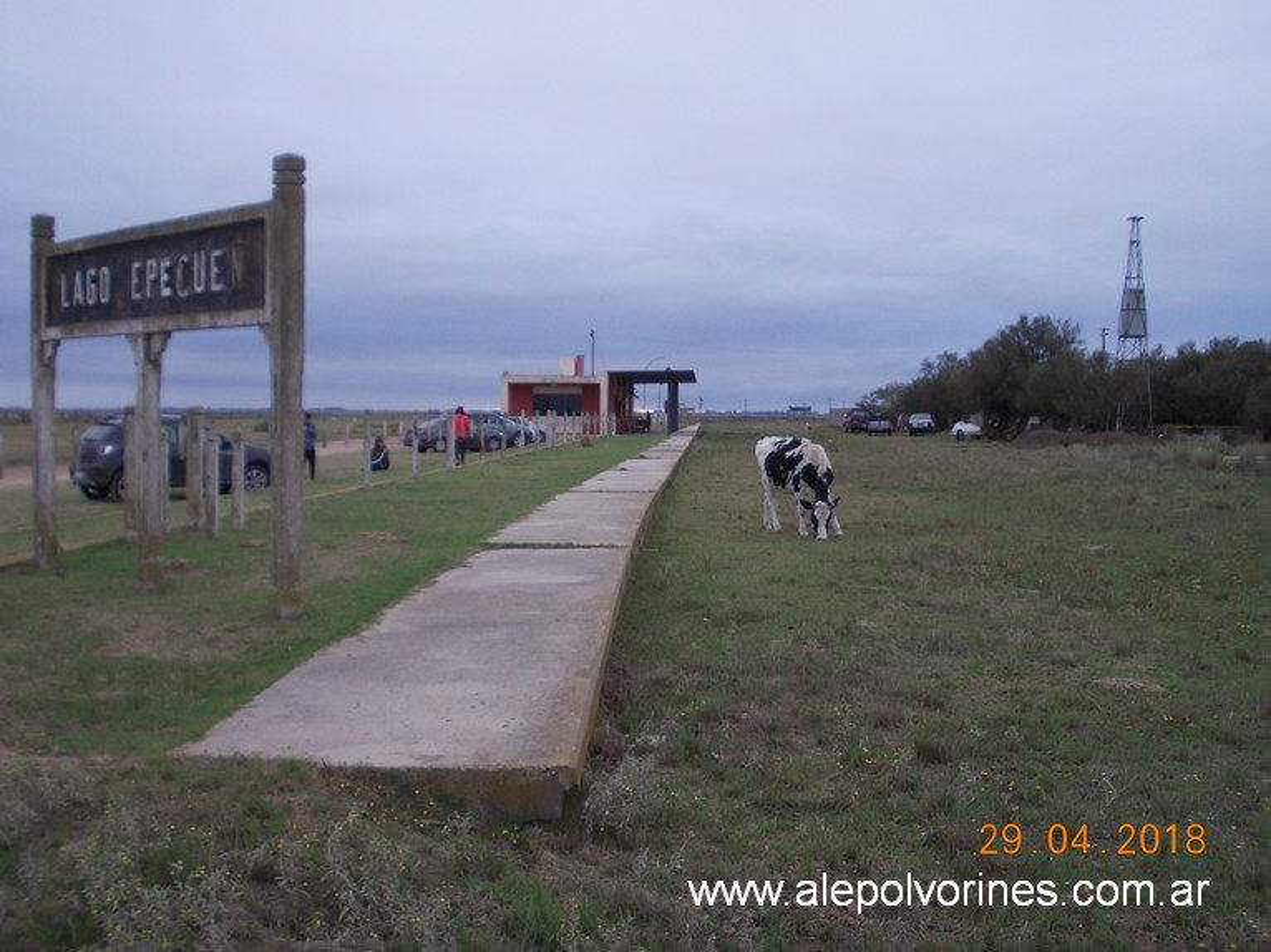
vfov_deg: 37.7
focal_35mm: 38
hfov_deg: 49.0
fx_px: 1395
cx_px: 636
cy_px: 476
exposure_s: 1/200
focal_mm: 5.3
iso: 80
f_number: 3.1
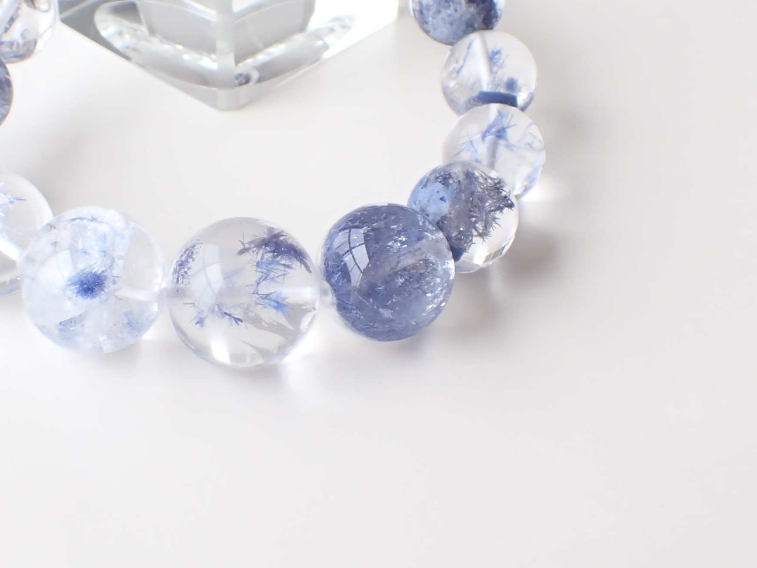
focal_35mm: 51
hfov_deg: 37.0
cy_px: 183
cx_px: 239
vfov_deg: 28.4
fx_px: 1116
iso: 100
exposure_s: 1/125
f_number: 3.2
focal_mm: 5.4
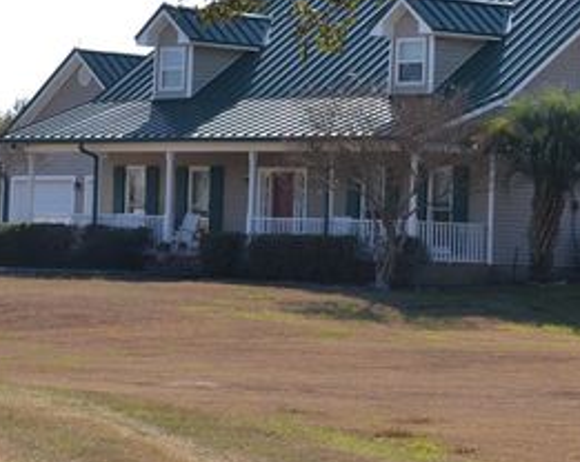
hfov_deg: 10.2
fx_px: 3239
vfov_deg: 8.2
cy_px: 157
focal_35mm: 189
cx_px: 413
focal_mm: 70
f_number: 8
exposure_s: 1/200
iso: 100
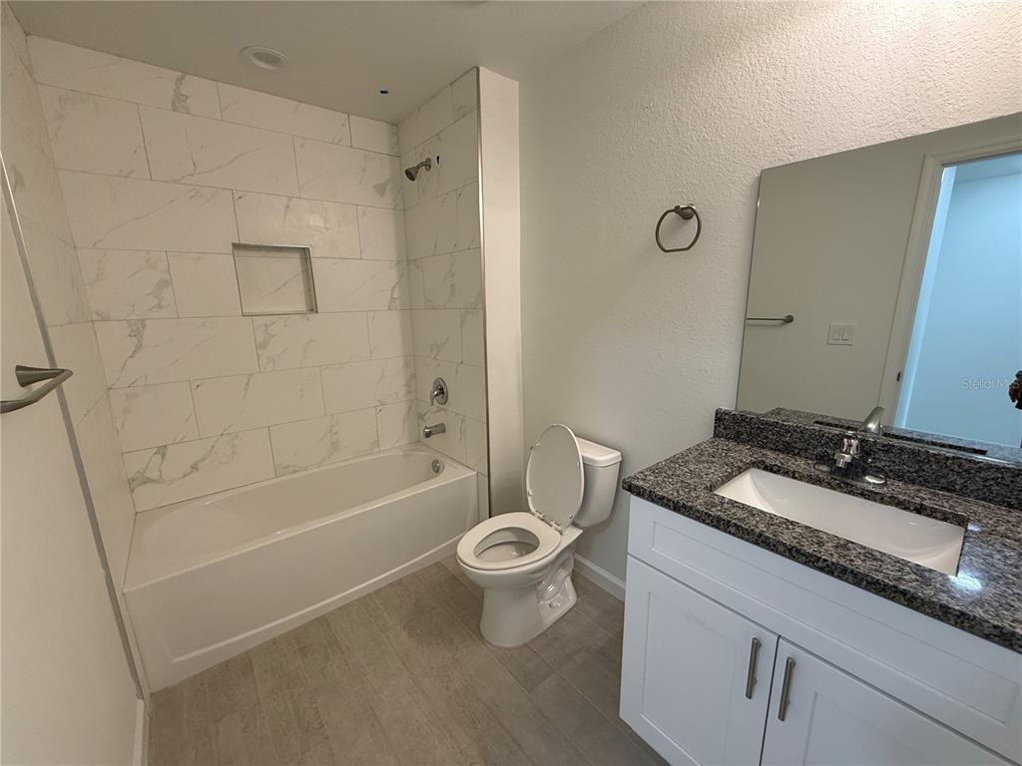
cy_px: 383
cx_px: 511
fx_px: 413
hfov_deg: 102.1
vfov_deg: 85.7
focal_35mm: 14
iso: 200
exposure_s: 1/120
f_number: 2.2
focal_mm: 2.22
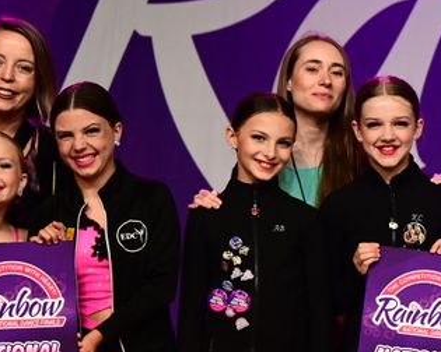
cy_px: 180
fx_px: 4725
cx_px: 743
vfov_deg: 4.3
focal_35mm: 362
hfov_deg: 5.3
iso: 400
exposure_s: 1/200
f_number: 2.8
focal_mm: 81
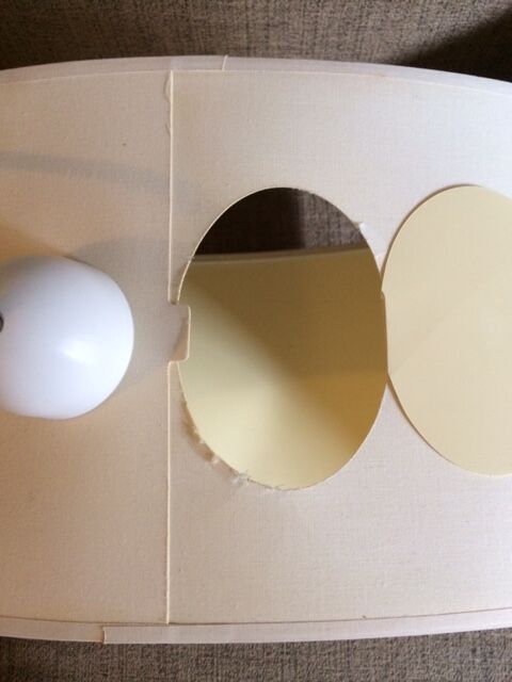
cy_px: 341
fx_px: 572
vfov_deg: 61.7
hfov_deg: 48.2
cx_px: 256
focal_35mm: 29
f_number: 2.2
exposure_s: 1/33
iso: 320
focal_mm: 4.15
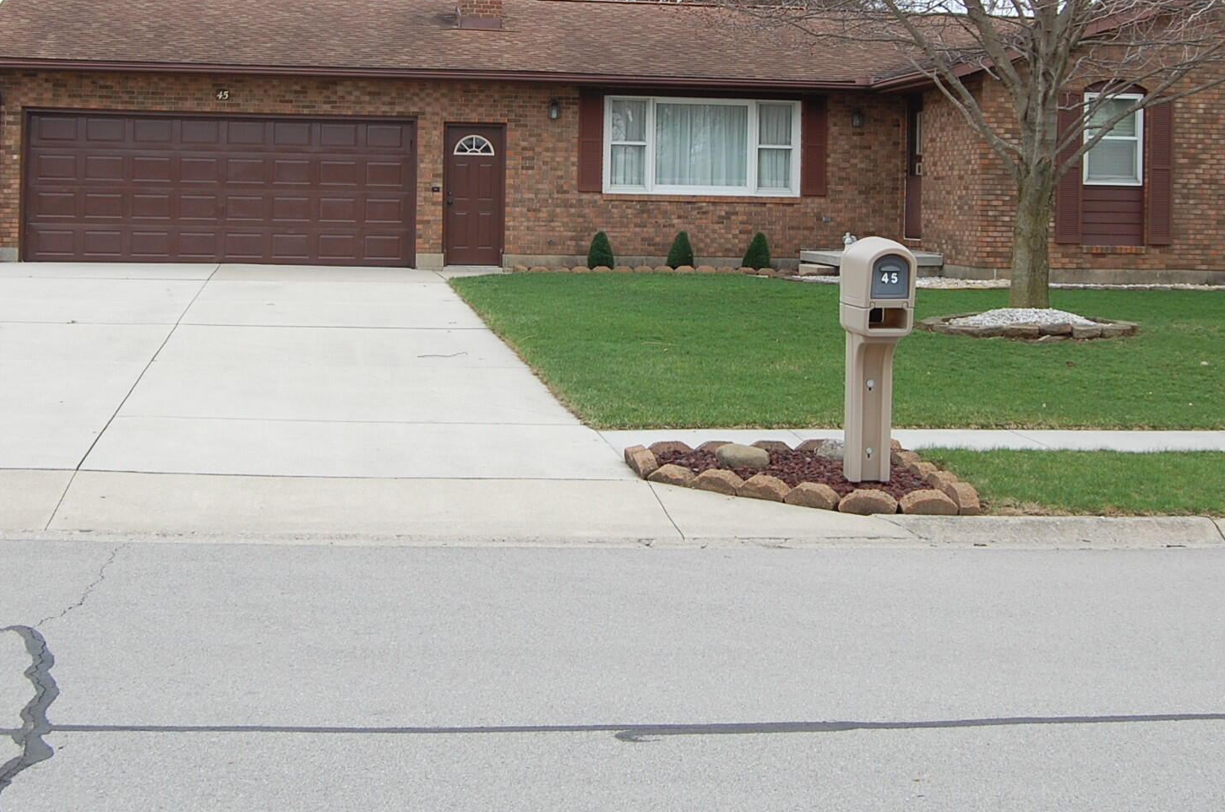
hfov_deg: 35.7
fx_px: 1903
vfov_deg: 23.8
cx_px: 647
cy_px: 187
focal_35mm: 56
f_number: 7.1
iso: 200
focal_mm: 24
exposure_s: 1/200
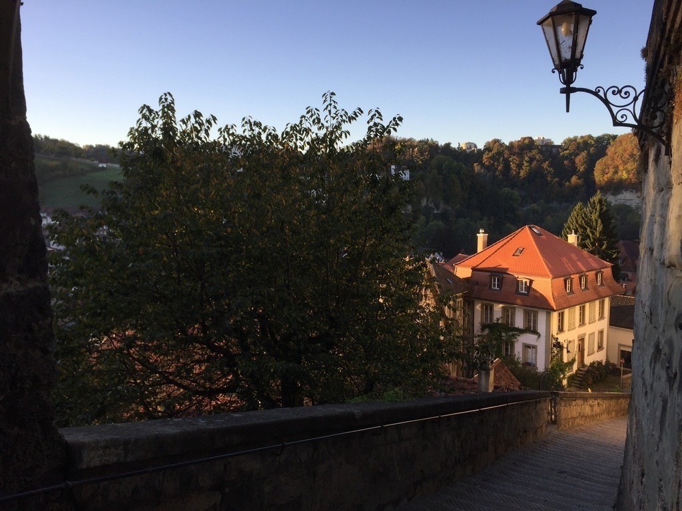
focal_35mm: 29
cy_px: 256
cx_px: 341
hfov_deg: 61.7
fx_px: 571
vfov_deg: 48.2
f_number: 2.2
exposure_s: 1/439
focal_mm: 4.15
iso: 32
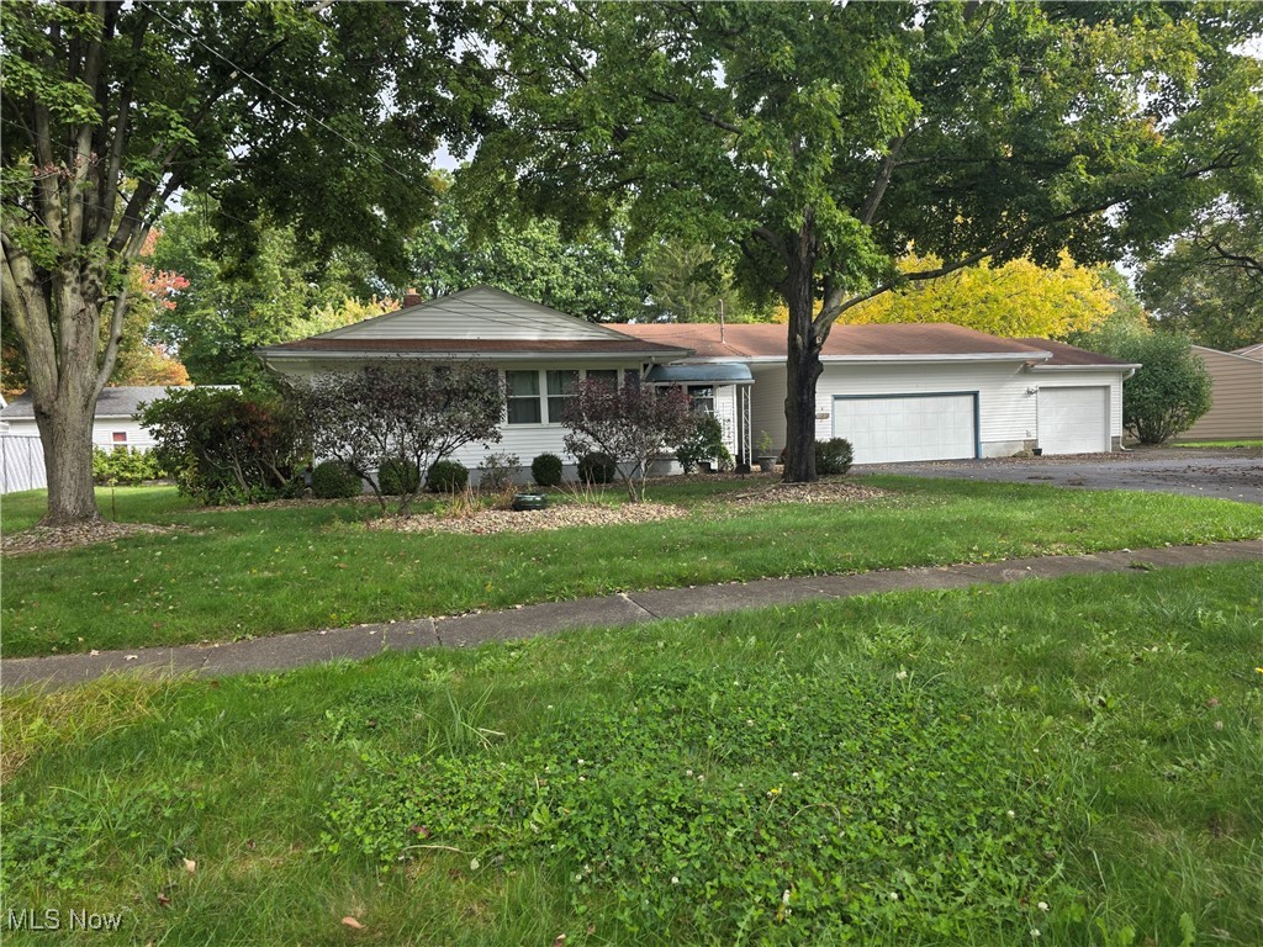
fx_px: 839
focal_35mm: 23
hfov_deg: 73.9
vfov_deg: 58.9
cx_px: 632
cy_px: 474
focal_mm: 6.3
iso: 80
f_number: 1.7
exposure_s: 1/1325
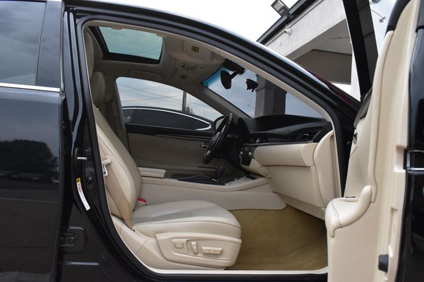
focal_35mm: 33
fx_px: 388
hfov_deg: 57.2
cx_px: 212
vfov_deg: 39.9
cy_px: 141
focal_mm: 22
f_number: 13
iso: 2500
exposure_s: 1/1000
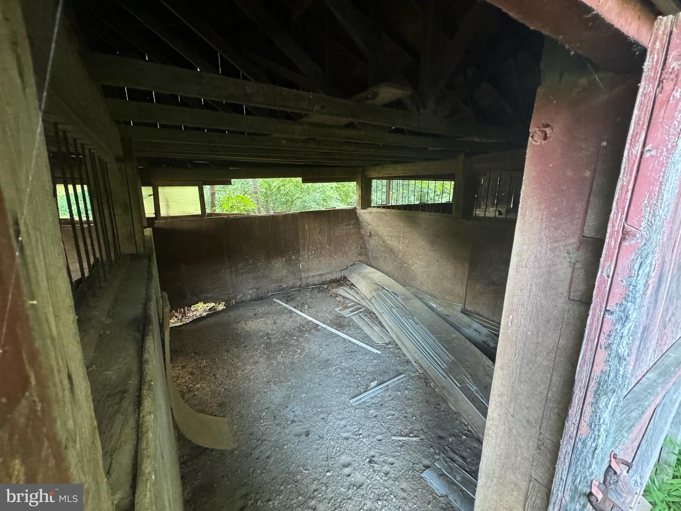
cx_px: 340
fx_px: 275
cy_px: 256
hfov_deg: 102.1
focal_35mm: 14
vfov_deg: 85.7
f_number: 2.2
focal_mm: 2.22
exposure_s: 1/60
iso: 1250
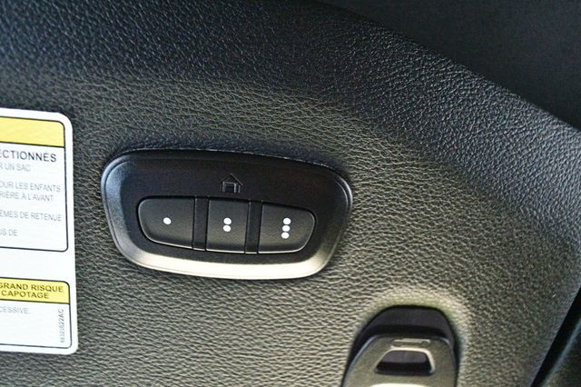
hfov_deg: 57.2
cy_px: 194
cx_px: 290
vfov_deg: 39.9
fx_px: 532
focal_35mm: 33
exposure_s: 1/20
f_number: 3.8
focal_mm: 22
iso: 12800
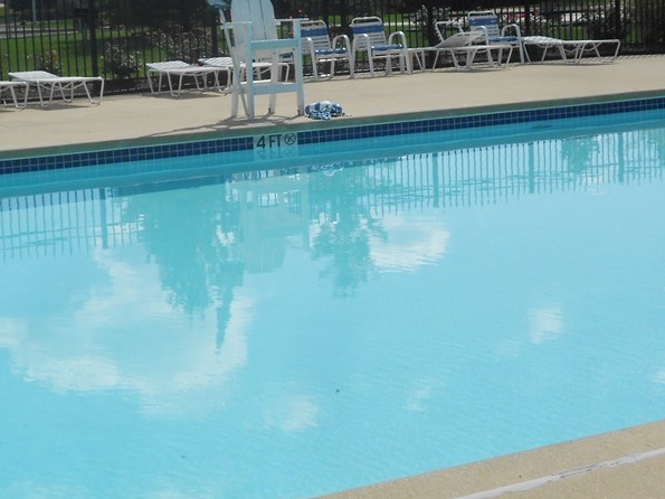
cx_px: 294
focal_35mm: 74
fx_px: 1421
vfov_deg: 19.8
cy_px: 168
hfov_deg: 26.3
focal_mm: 7.7
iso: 80
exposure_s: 1/1500
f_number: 4.2
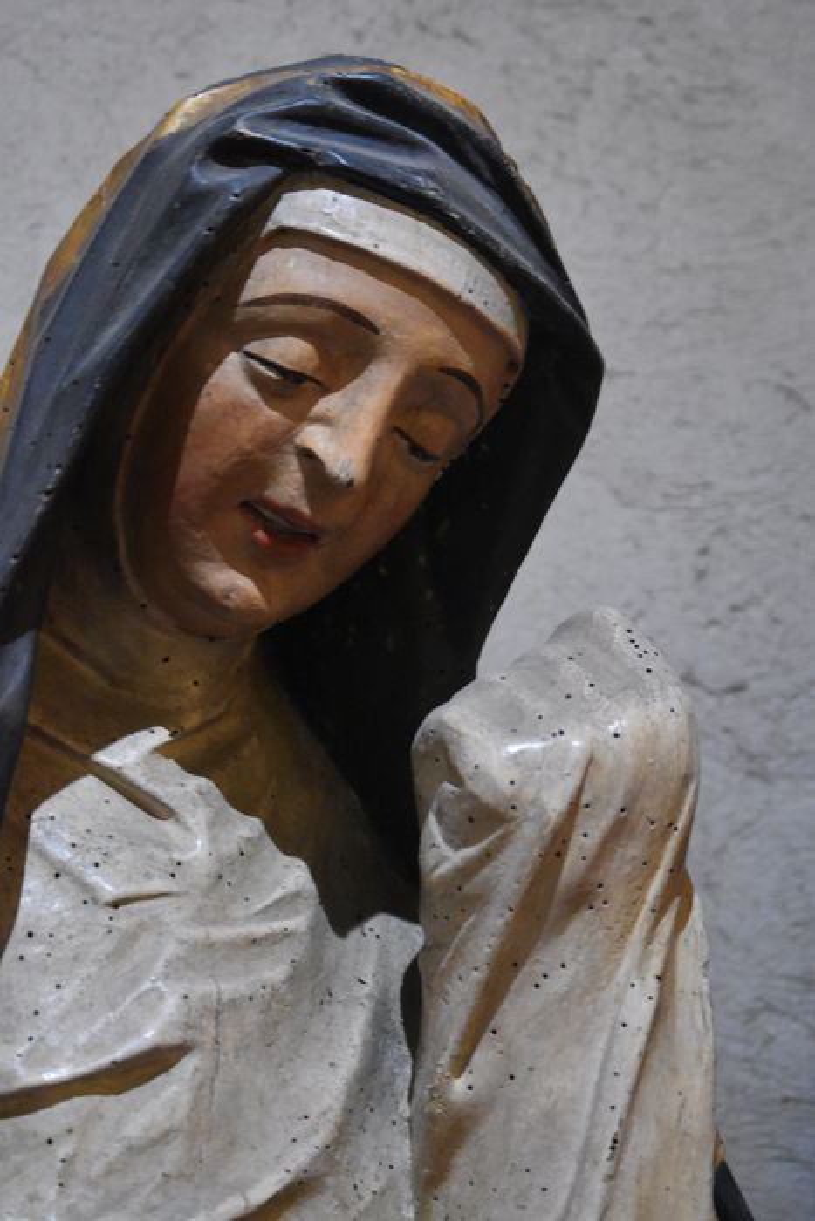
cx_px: 408
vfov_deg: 24.6
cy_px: 610
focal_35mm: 82
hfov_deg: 16.6
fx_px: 2800
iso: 6400
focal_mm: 55
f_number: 4
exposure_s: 1/60
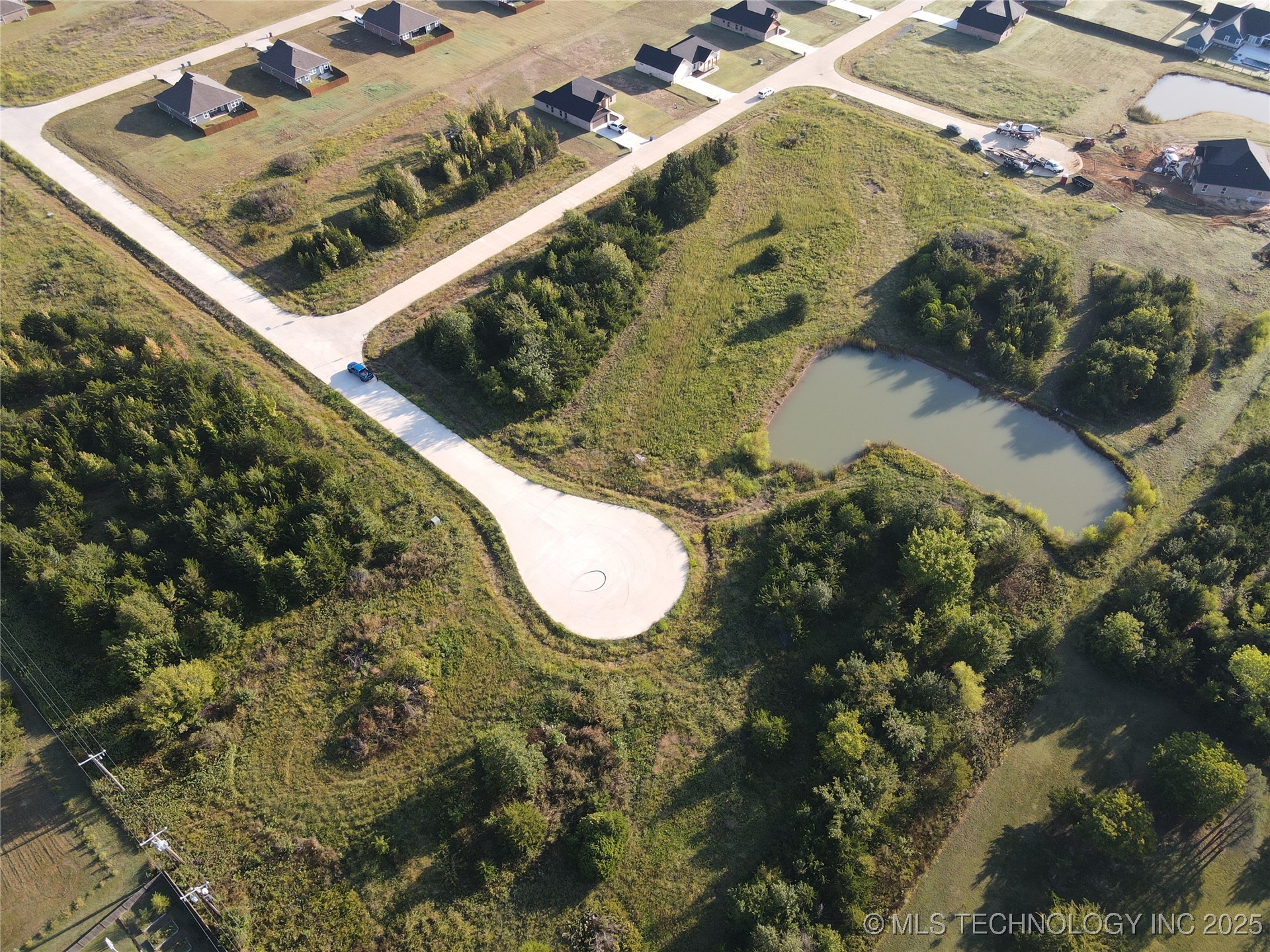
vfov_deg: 56.8
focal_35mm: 24
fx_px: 881
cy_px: 476
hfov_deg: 71.6
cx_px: 635
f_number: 2.8
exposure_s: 1/180
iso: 100
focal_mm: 4.5
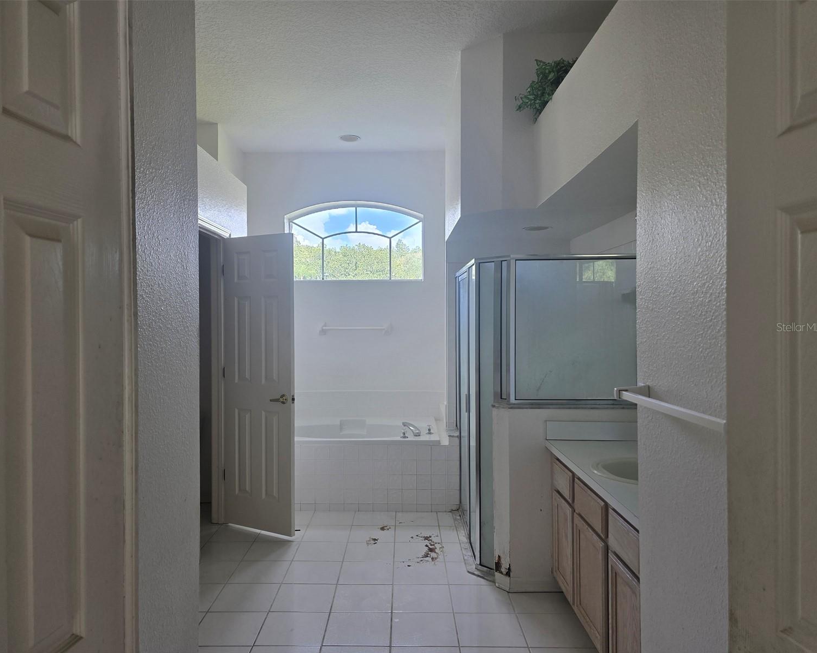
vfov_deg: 58.8
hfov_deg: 70.3
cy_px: 327
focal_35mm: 24
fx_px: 580
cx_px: 391
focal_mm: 6.3
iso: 64
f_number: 1.7
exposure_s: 1/180
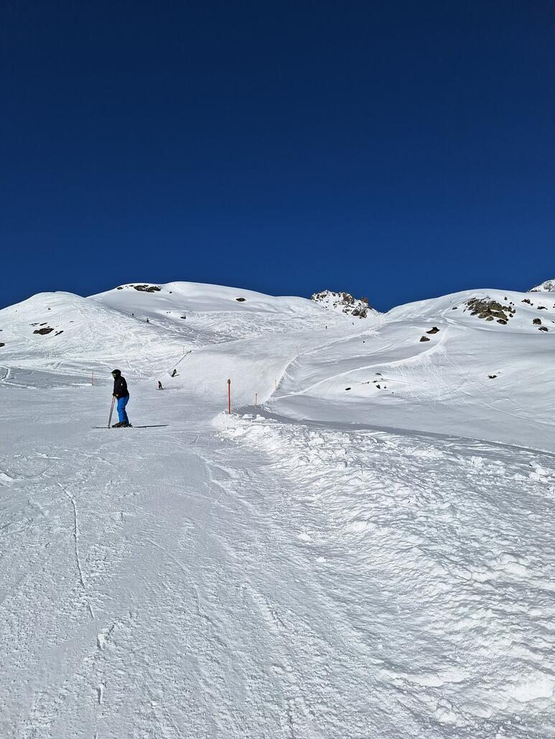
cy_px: 370
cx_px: 278
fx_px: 491
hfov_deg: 58.9
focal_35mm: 23
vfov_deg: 73.9
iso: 40
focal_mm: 5.54
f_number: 1.8
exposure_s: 1/9009
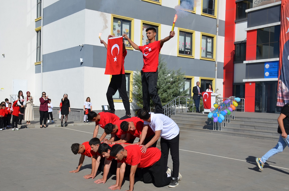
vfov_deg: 32.1
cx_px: 146
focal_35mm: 42
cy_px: 96
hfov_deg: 47.0
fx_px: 333
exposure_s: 1/320
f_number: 9
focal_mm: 27
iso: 100
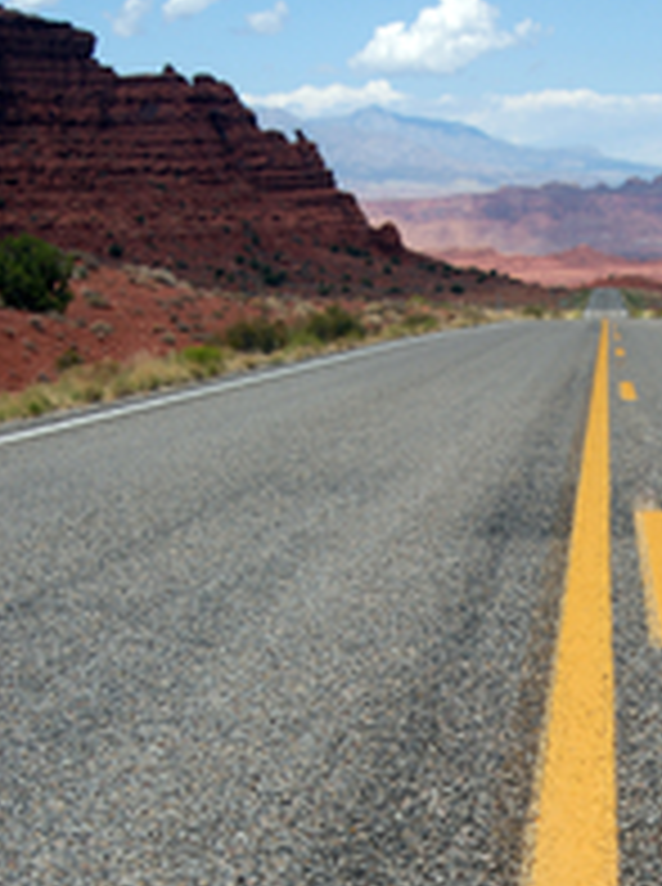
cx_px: 601
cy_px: 848
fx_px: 2226
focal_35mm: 87
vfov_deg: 21.9
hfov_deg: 16.7
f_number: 5
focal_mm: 28
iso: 100
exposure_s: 1/800
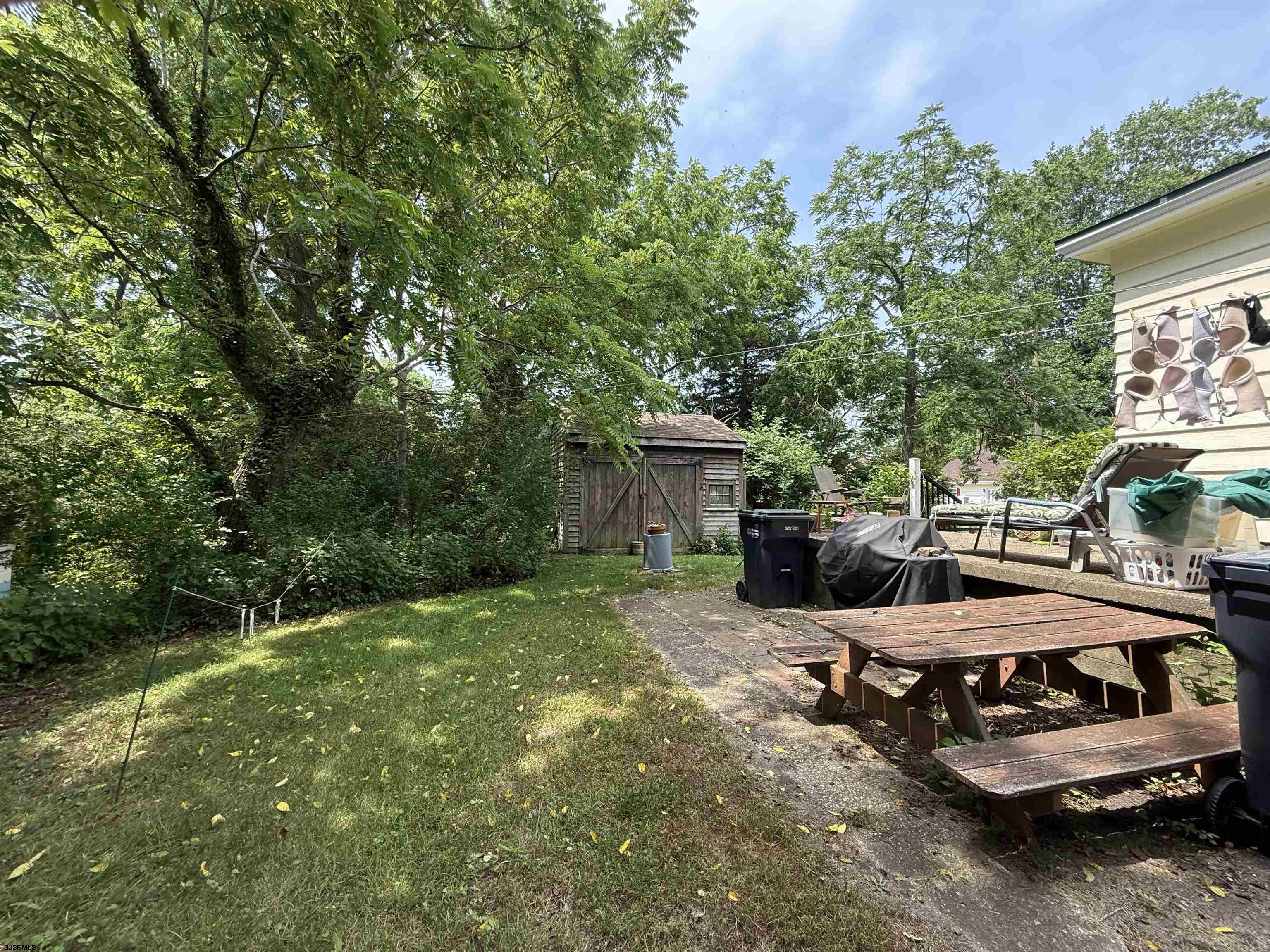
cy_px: 476
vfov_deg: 85.7
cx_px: 635
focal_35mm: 14
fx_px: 514
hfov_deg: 102.1
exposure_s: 1/388
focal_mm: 2.22
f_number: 2.2
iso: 64
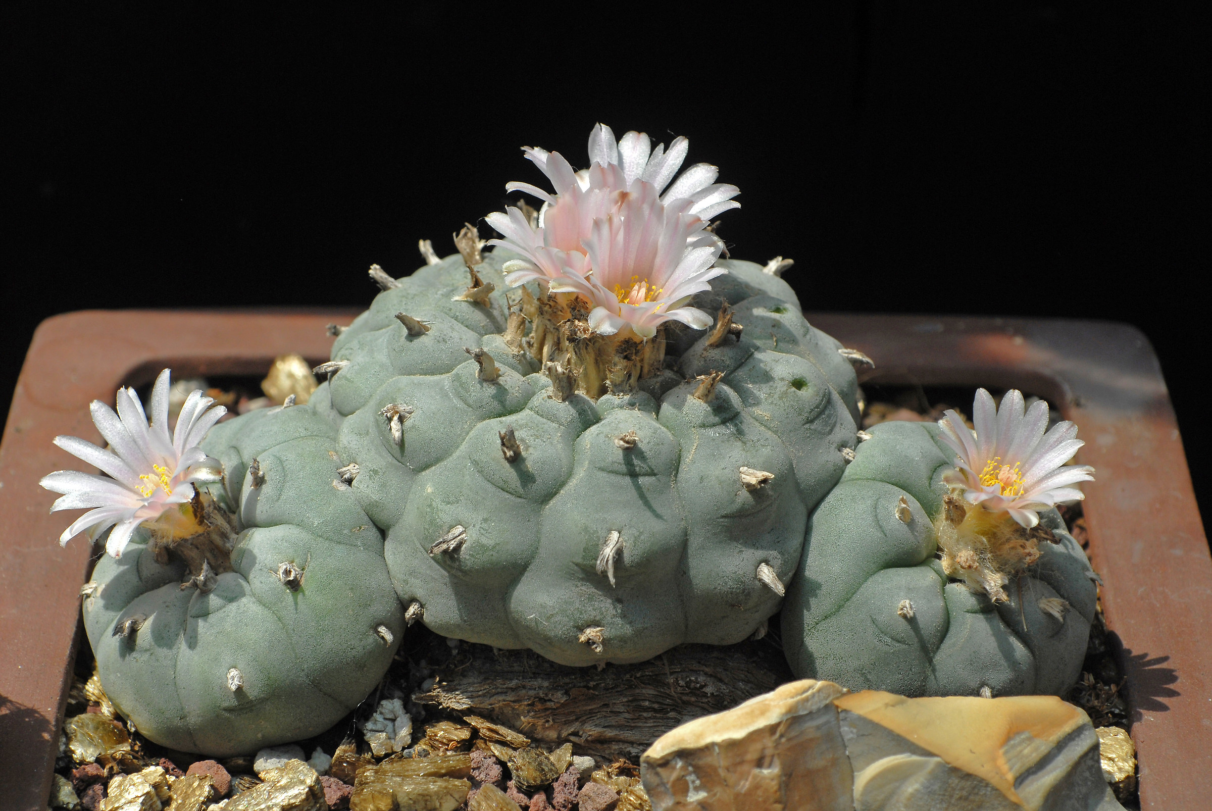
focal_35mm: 90
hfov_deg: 22.6
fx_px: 3033
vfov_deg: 15.2
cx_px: 606
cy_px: 406
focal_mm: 60
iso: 160
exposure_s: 1/320
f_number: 10
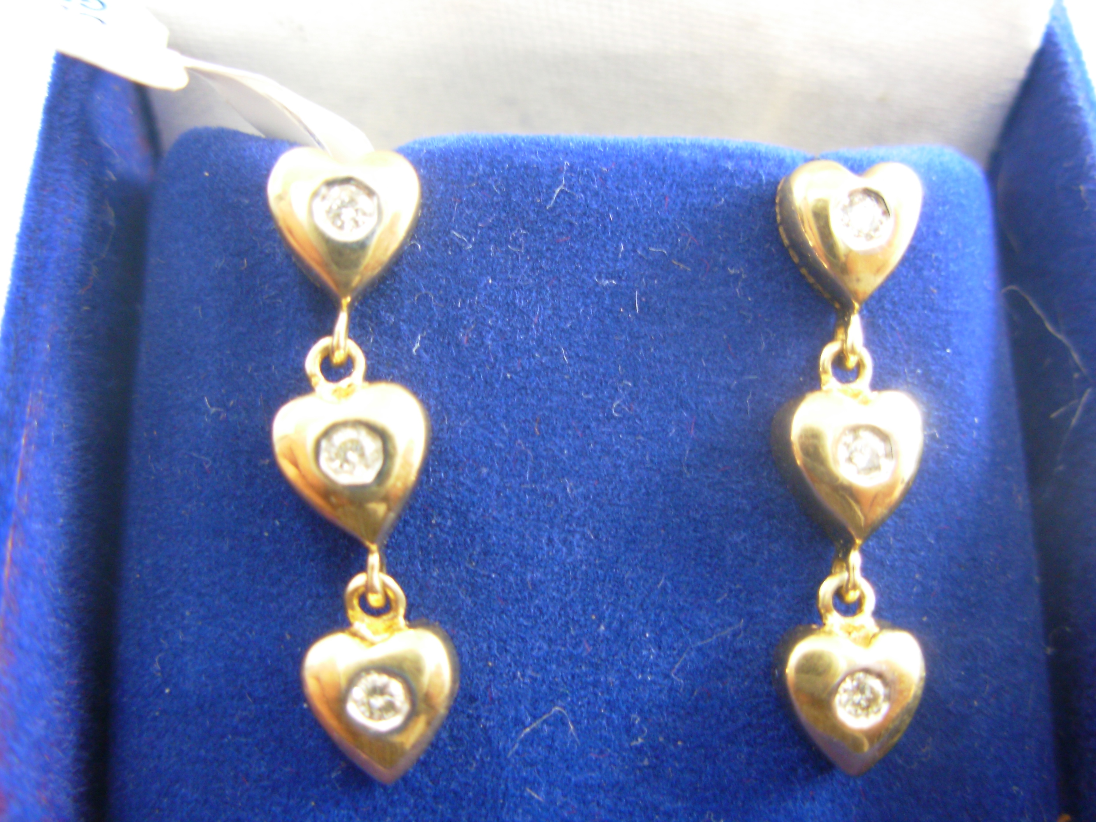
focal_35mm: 38
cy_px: 411
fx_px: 1203
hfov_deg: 49.0
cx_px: 548
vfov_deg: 37.7
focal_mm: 6.3
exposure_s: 1/32
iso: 122
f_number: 2.9
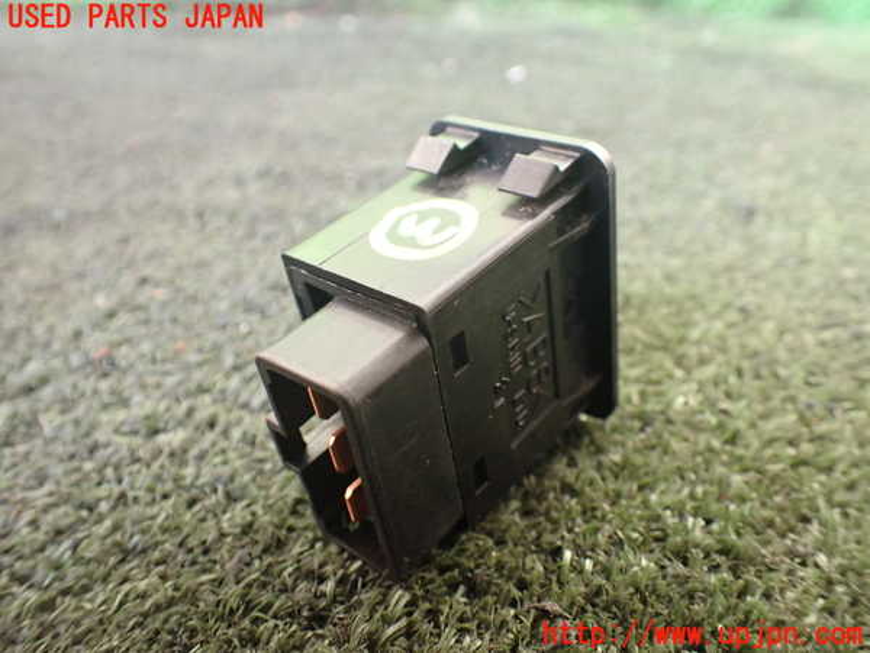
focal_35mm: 30
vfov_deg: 46.8
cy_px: 326
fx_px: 754
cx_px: 435
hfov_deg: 60.0
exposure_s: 1/125
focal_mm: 5.4
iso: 500
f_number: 2.3
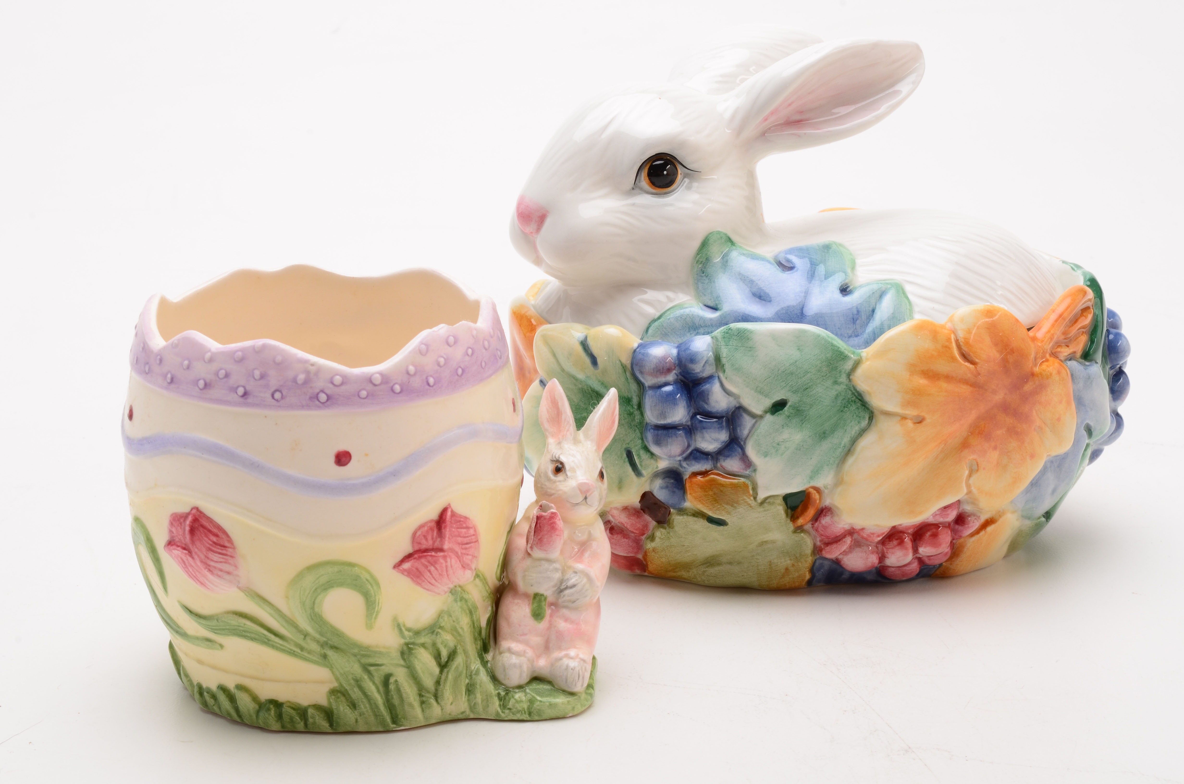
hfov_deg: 29.3
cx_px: 592
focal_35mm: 69
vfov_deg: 19.6
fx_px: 2265
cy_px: 392
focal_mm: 46
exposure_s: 1/160
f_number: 22
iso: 100
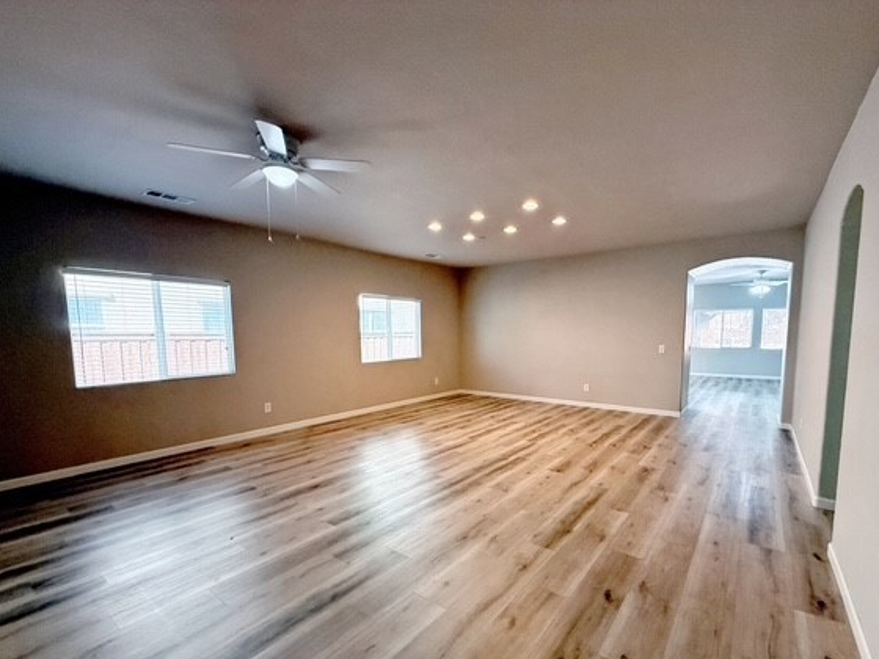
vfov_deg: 77.7
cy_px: 373
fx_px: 406
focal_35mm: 16
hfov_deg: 94.4
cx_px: 463
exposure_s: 1/120
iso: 160
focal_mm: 2.22
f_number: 2.2
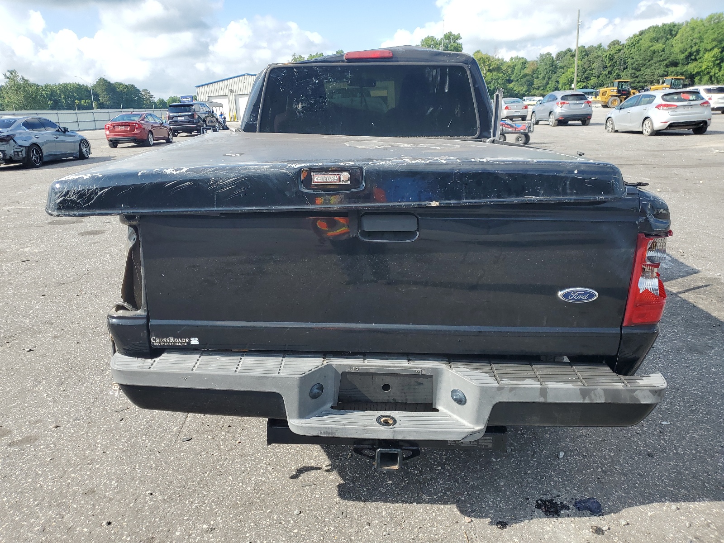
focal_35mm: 26
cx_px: 362
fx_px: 544
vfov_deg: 53.1
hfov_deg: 67.3
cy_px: 272
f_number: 1.5
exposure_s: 1/1667
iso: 50
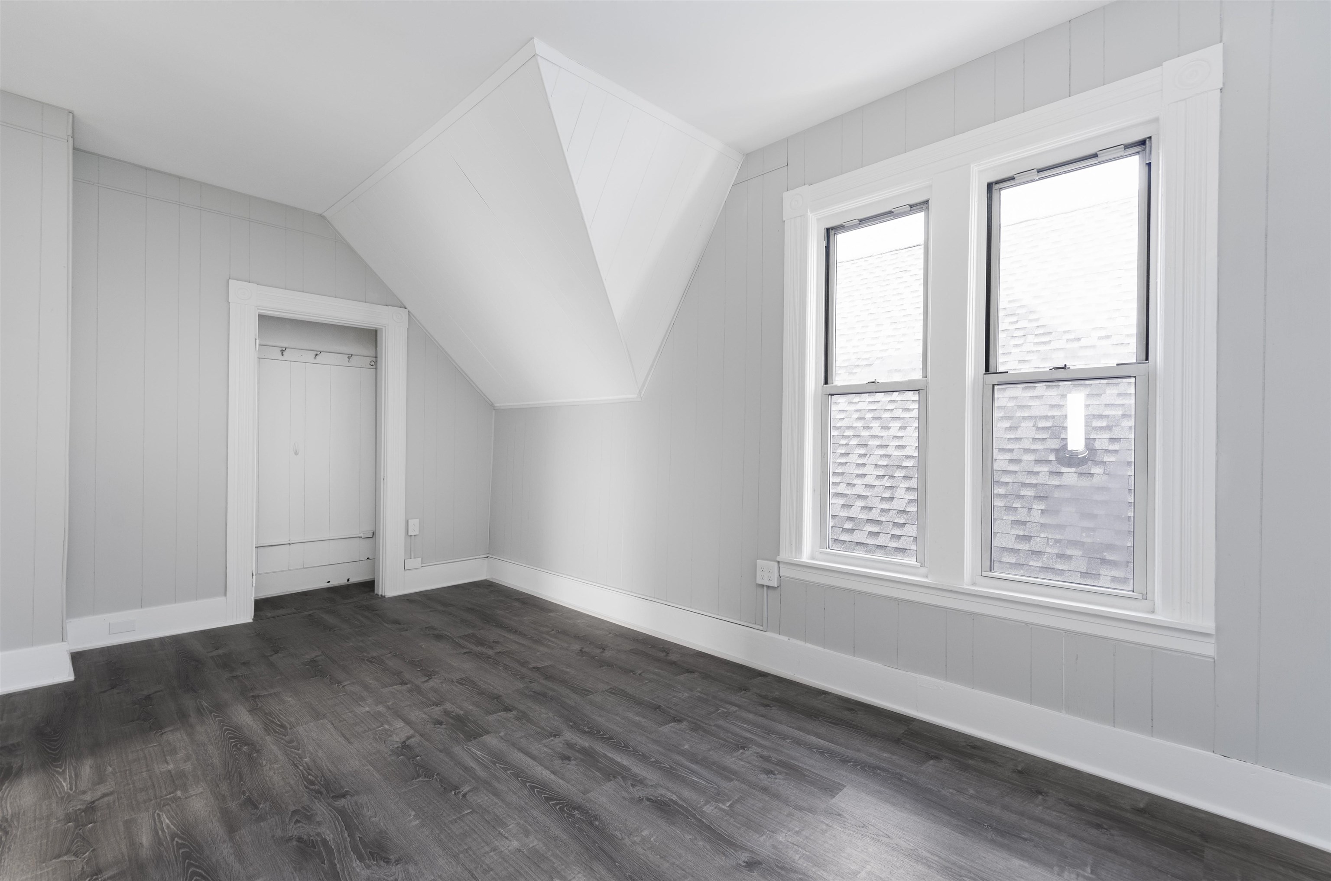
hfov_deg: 100.5
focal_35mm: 15
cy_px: 440
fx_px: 553
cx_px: 666
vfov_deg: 77.1
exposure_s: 1/6
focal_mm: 10
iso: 320
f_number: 10
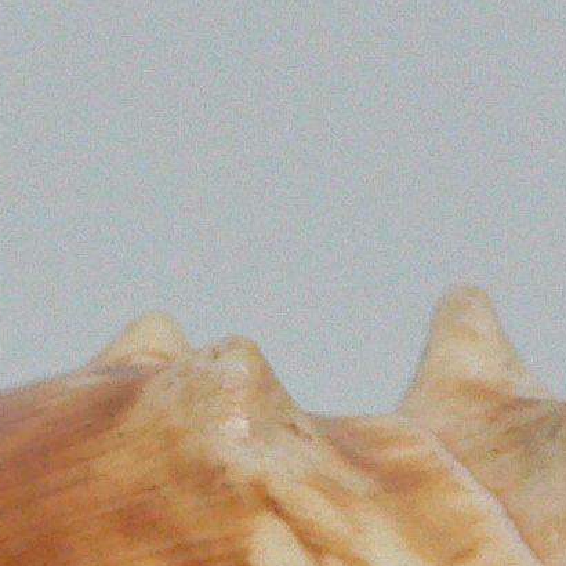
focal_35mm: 152
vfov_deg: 11.2
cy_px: 776
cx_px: 44
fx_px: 2812
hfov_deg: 11.4
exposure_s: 1/60
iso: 200
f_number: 2.8
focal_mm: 4.6
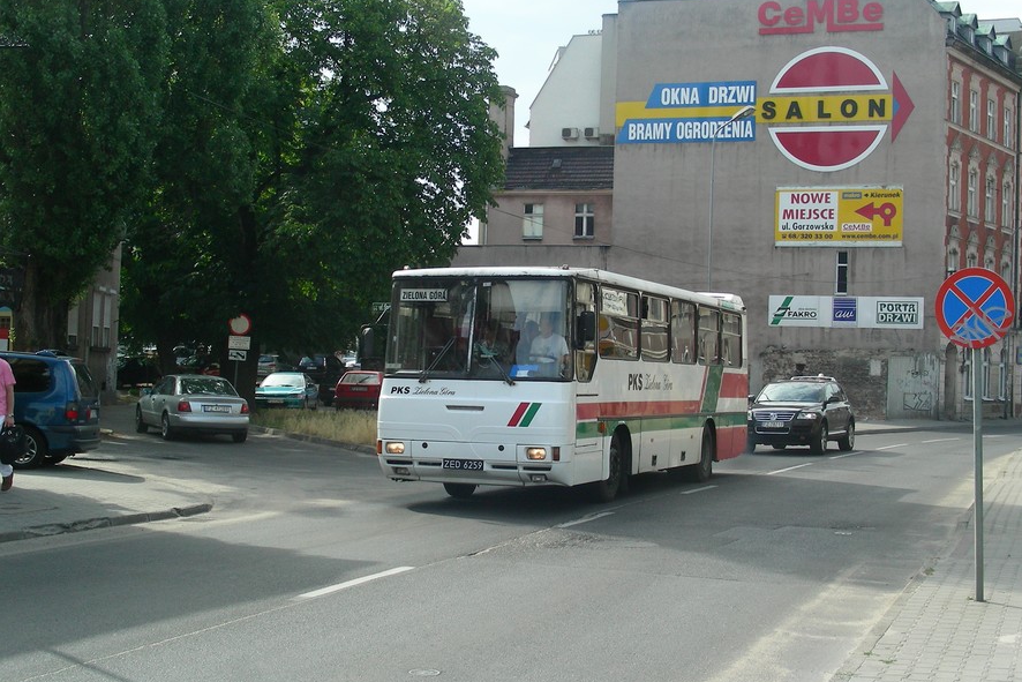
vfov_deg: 24.2
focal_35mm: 56
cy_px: 320
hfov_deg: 35.6
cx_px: 518
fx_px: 1590
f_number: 4
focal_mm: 8.8
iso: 50
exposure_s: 1/372
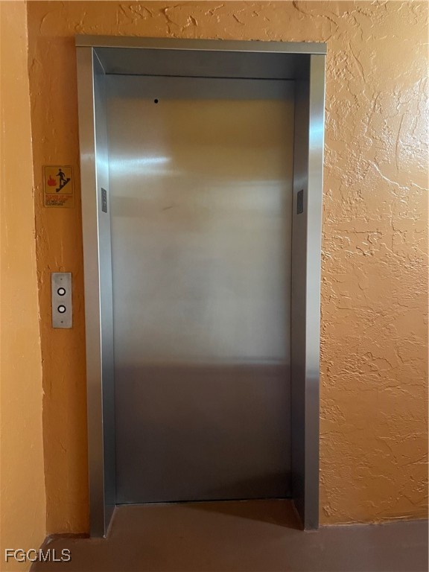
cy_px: 286
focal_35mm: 26
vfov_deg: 67.3
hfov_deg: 53.1
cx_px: 214
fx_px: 430
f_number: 1.6
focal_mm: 4.2
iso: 640
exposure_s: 1/30
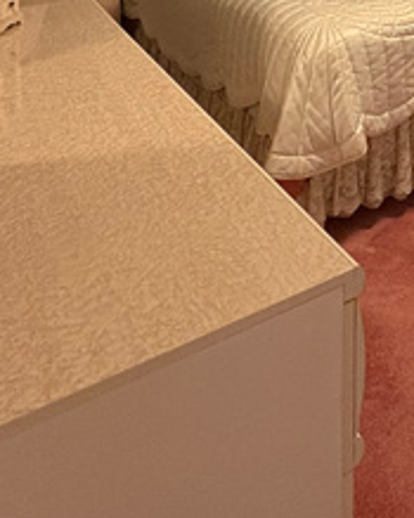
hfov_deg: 25.9
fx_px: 736
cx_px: 565
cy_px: -132
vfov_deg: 31.3
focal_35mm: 48
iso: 500
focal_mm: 2.22
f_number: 2.2
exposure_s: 1/60
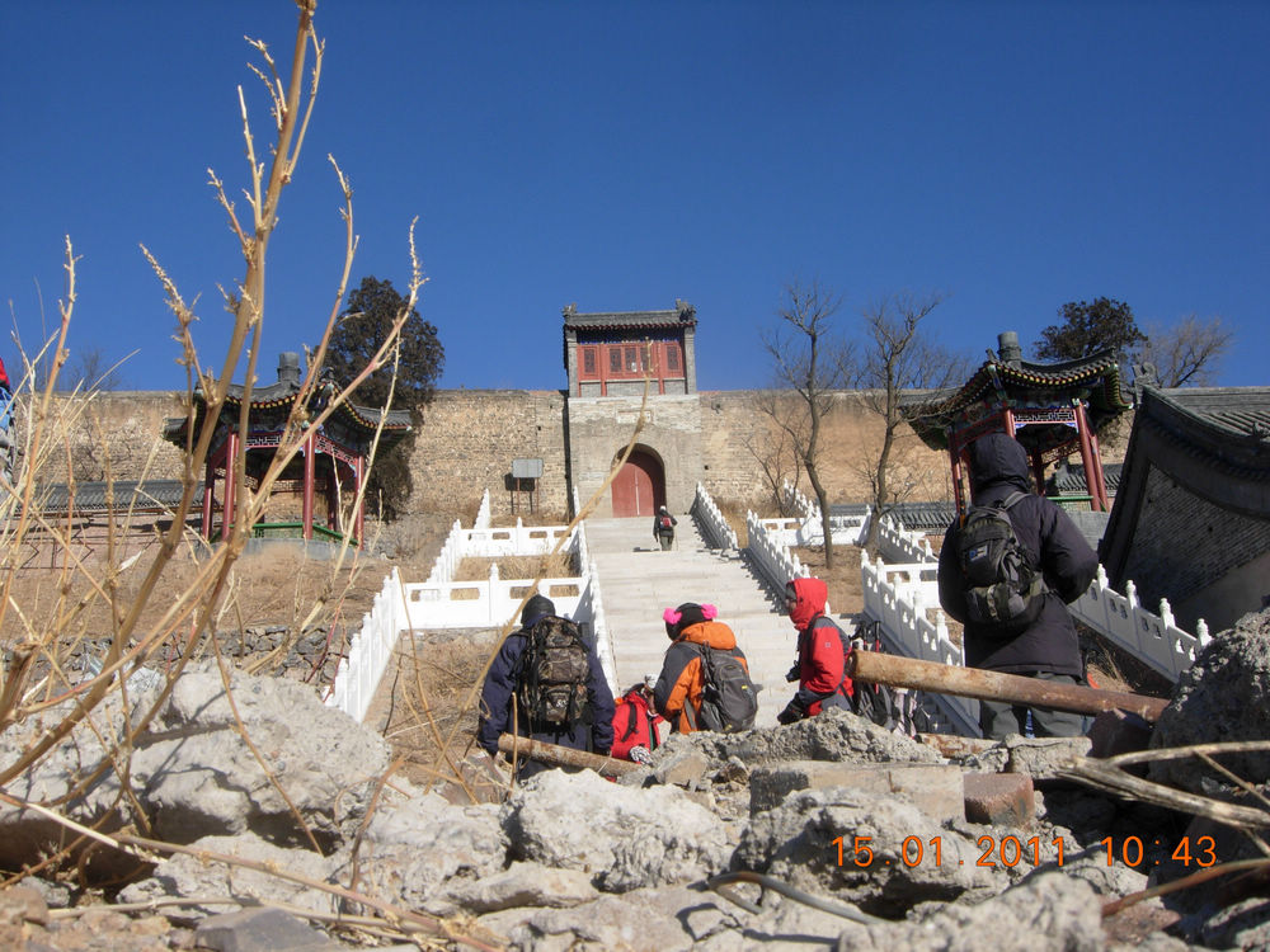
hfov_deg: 51.4
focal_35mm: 36
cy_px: 476
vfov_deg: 39.7
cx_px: 635
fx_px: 1321
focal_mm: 7.5
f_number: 6.8
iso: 50
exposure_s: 1/352
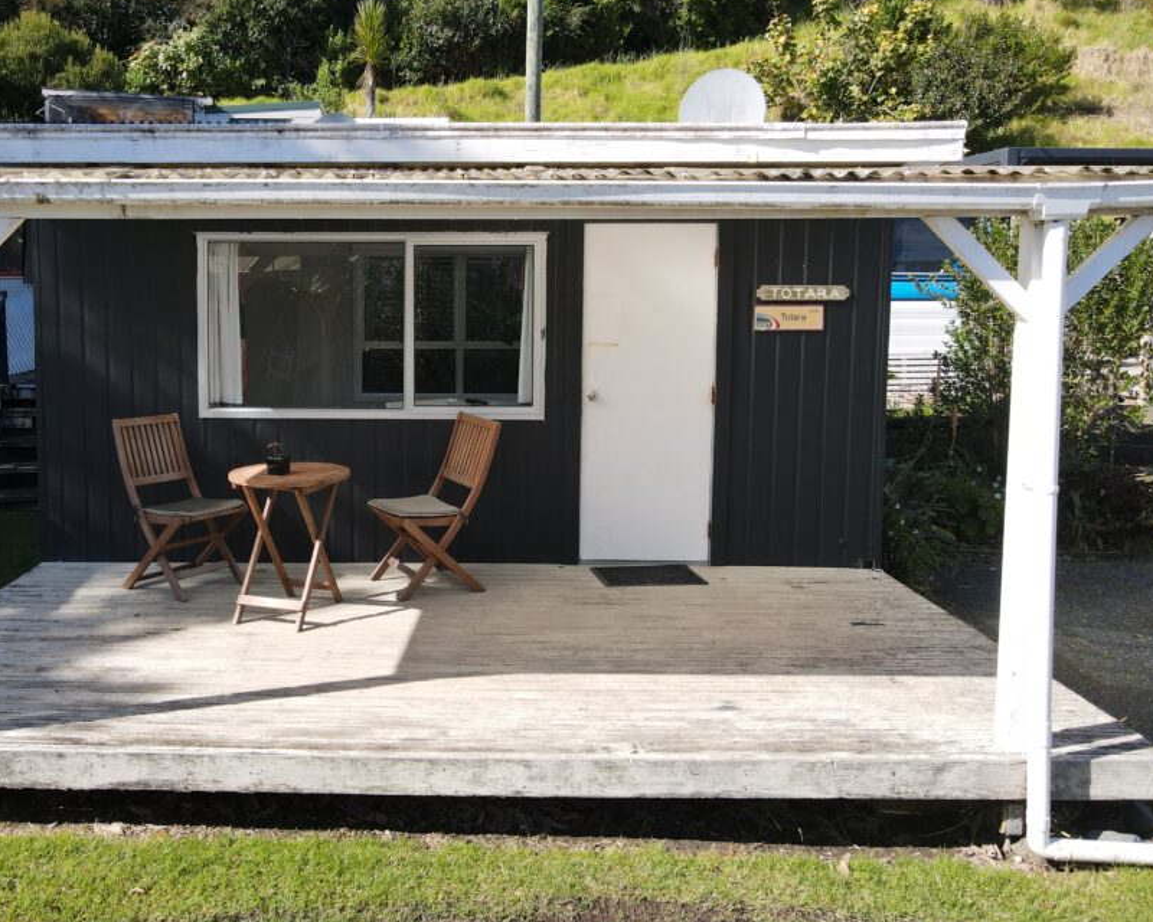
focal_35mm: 30
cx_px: 434
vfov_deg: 48.3
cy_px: 382
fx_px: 1024
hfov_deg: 58.1
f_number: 2.8
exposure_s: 1/350
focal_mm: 4.5
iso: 100
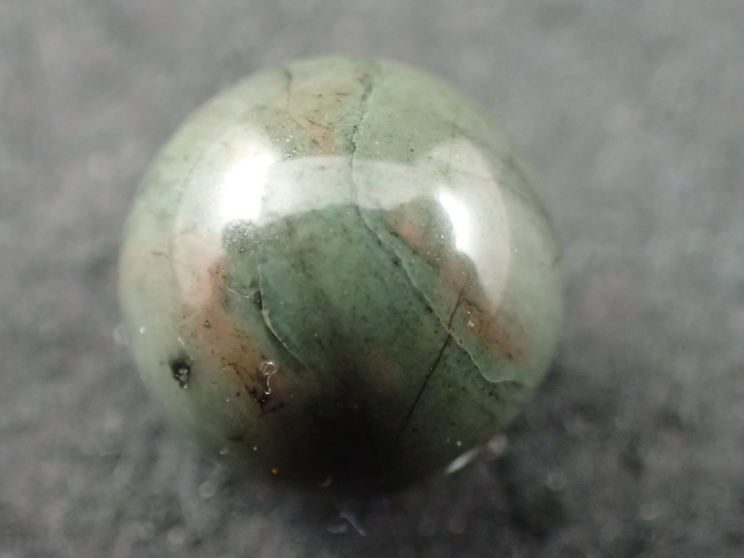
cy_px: 275
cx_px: 345
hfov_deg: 21.1
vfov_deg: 15.9
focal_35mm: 93
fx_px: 1999
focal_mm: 14.41
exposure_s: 1/80
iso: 1000
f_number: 4.4
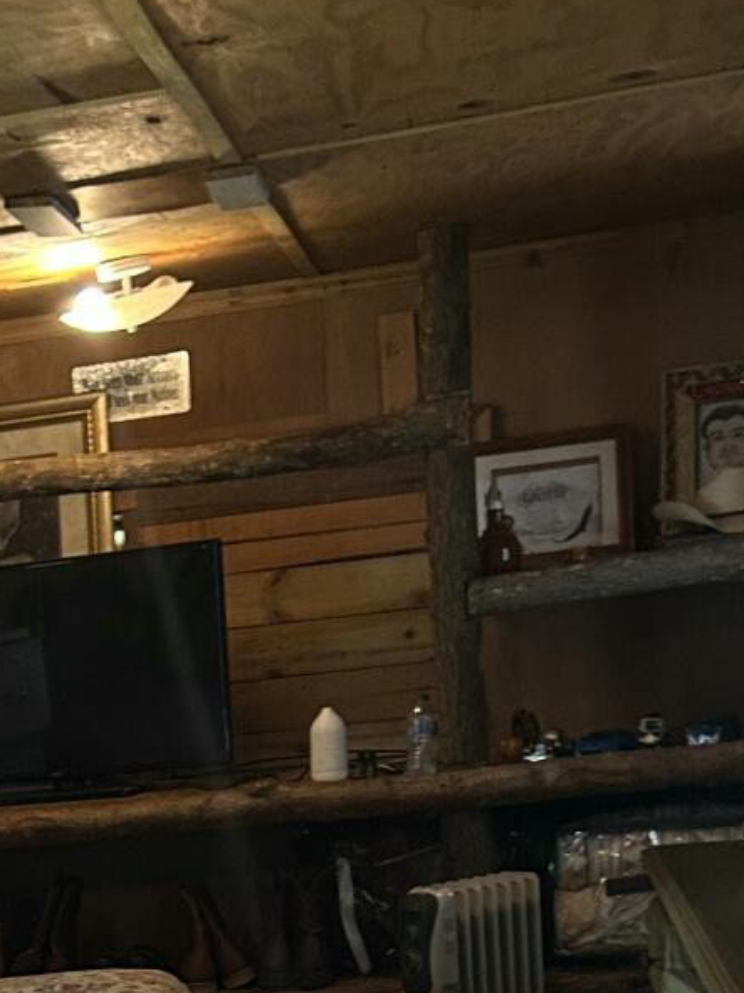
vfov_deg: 20.4
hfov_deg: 15.5
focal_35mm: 88
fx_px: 2523
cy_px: 1284
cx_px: -363
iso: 160
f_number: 1.5
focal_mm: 5.7
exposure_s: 1/60
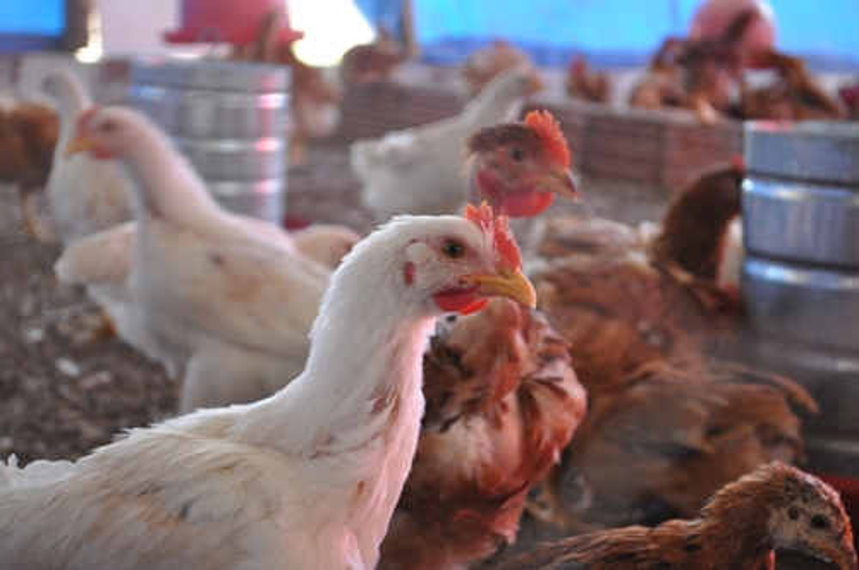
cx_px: 430
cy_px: 285
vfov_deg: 16.5
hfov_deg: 24.6
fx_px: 1966
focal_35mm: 82
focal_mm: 55
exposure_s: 1/60
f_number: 5.6
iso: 800
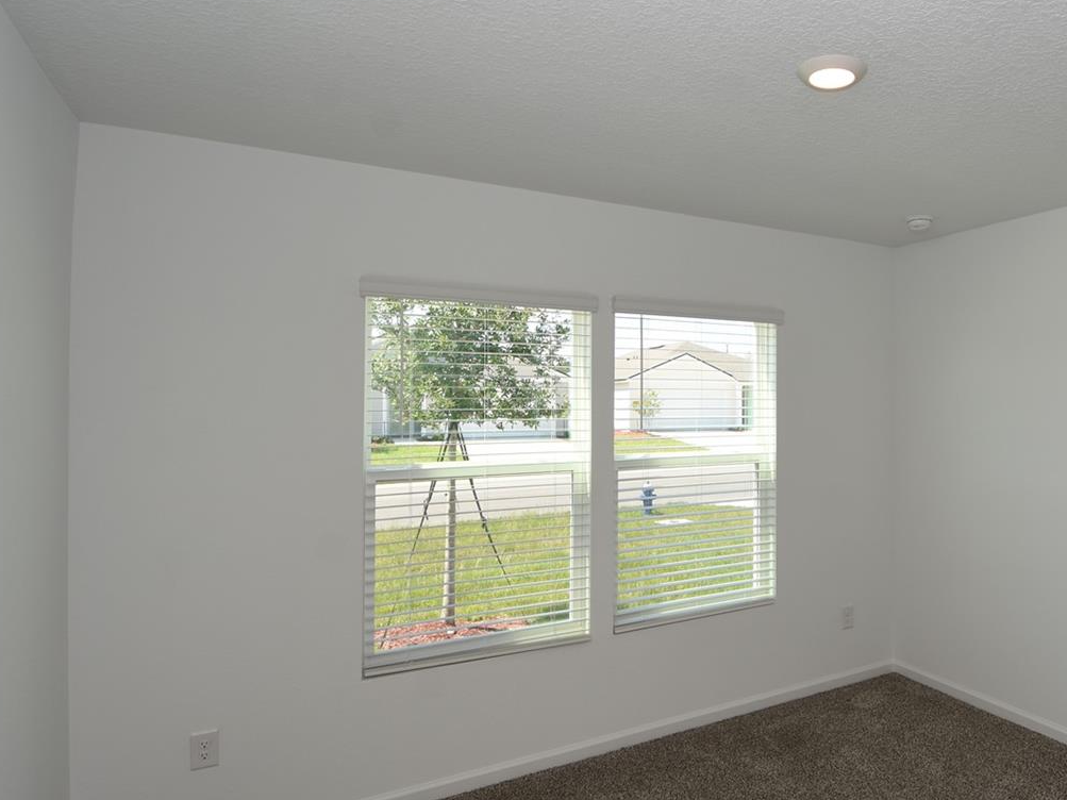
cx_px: 769
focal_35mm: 23
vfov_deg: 58.9
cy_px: 415
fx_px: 709
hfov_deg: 70.1
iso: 100
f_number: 5
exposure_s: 1/100
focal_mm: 10
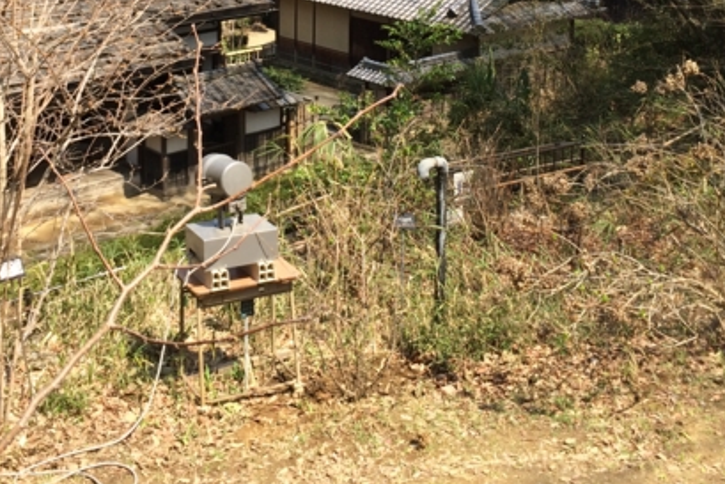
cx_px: 298
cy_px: -14
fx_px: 1229
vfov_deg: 21.4
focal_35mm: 61
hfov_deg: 32.8
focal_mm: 4.12
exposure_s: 1/912
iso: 32
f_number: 2.2
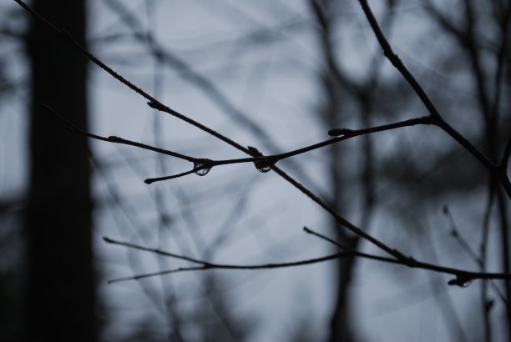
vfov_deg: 16.6
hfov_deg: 24.6
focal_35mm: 82
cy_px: 171
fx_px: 1173
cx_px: 256
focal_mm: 55
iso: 110
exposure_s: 1/125
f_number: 5.6
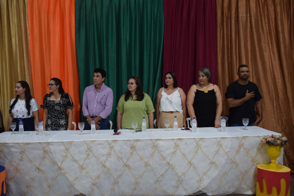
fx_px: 270
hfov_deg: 57.2
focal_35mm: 33
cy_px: 98
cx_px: 147
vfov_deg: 40.0
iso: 1400
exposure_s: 1/60
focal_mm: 22
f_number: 3.5
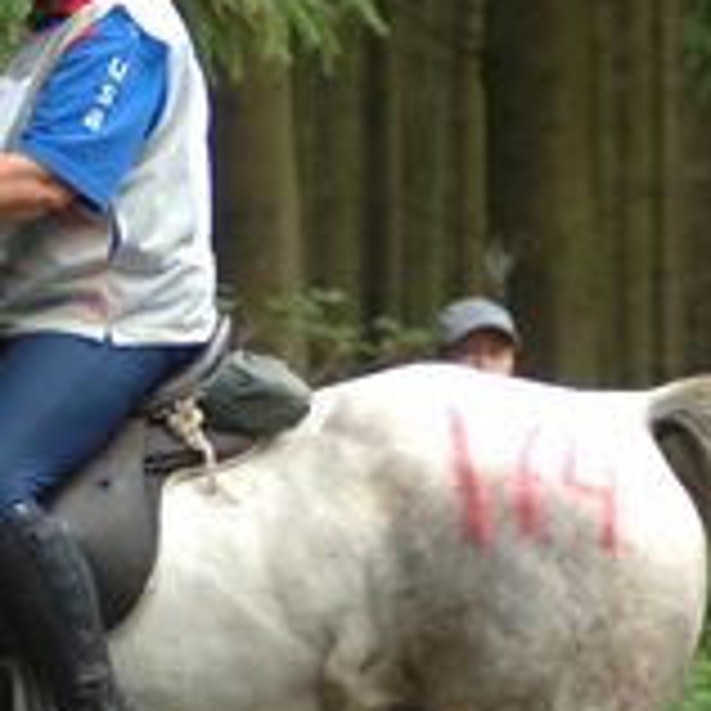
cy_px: 506
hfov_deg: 4.9
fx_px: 8366
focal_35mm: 360
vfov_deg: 4.9
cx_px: 180
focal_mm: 70
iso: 400
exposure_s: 1/250
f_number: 2.8
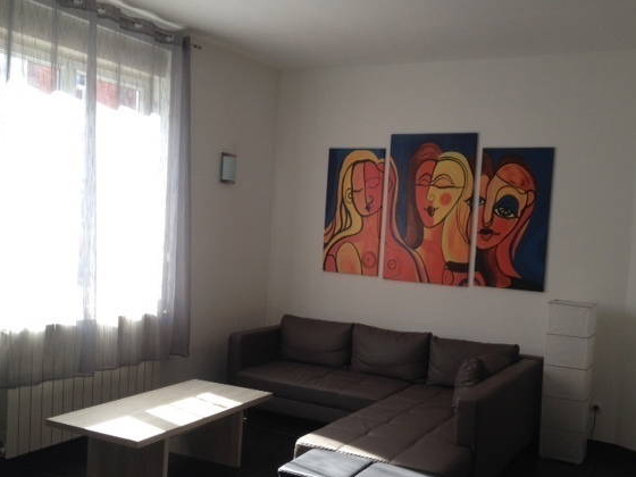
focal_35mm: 40
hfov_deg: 46.7
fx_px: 735
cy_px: 262
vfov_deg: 35.9
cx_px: 360
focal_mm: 4.28
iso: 80
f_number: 2.4
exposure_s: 1/120
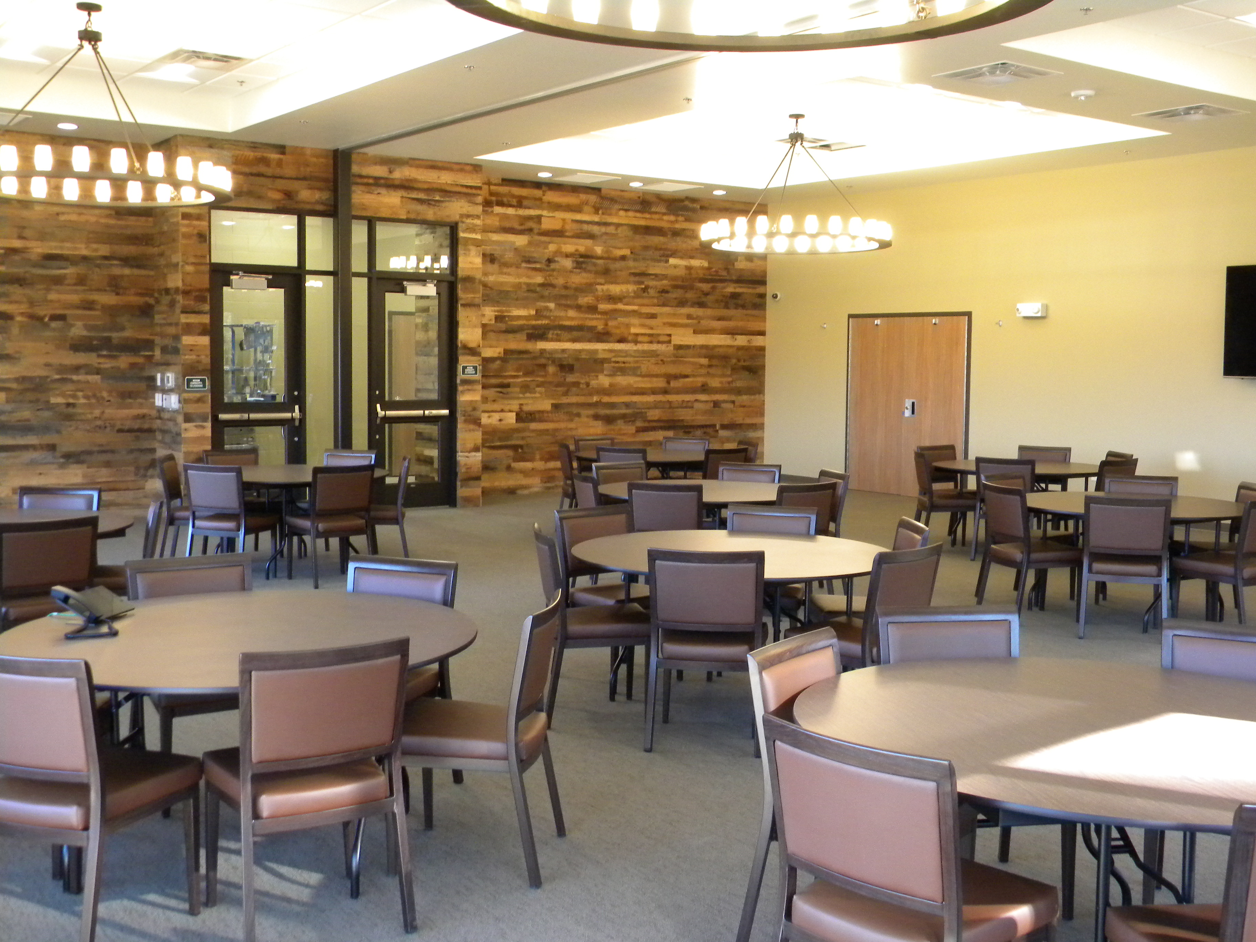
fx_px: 1306
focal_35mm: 36
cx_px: 628
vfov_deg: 39.7
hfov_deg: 51.4
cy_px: 471
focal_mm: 6.4
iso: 400
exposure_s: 1/26.6
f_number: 3.7
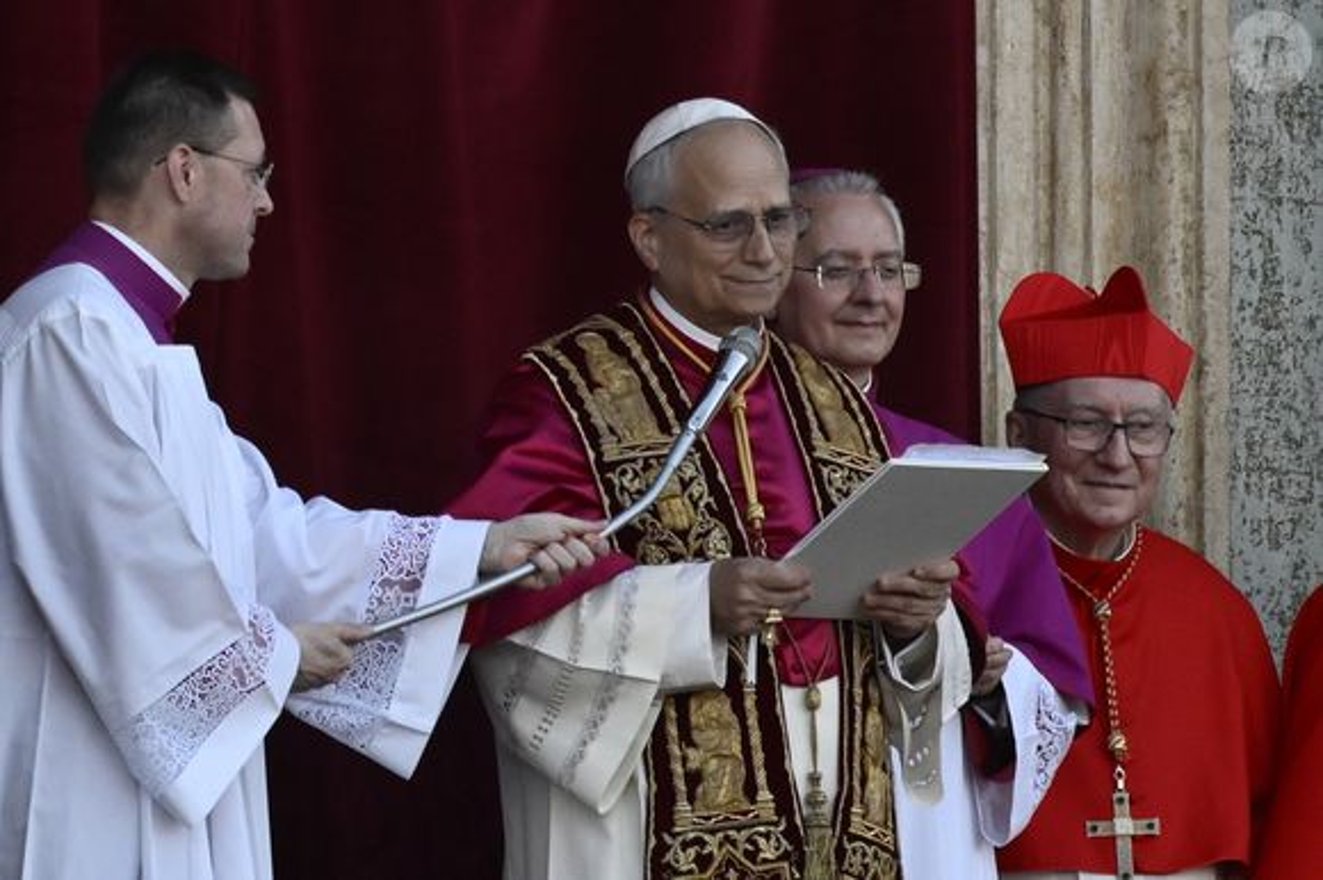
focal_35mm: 840
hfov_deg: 2.5
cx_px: 662
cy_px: 440
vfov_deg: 1.6
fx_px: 30851
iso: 1600
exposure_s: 1/800
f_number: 7.1
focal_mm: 560
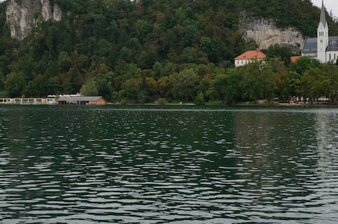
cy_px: 83
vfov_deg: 21.1
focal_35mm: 64
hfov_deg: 31.4
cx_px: 136
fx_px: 600
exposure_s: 1/80
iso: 100
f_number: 9
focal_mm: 26
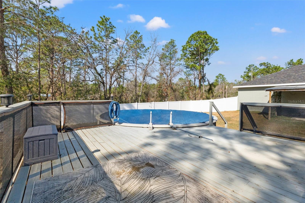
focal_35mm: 15
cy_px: 102
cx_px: 152
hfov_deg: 100.4
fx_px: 127
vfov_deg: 77.3
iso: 400
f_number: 8
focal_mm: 10
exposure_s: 1/1250
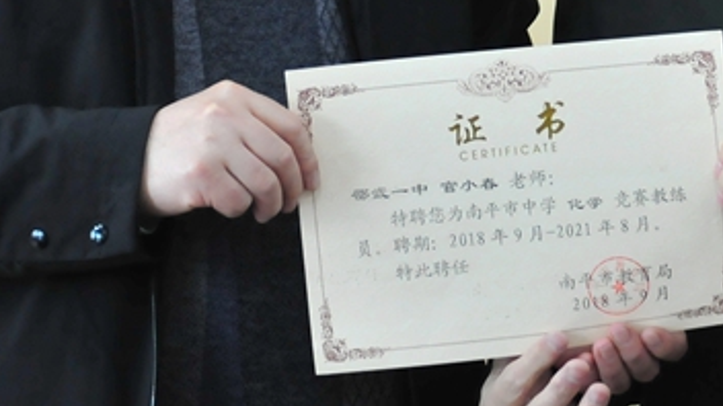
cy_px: -207
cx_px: 470
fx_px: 4908
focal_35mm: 256
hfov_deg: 8.4
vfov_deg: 4.7
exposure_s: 1/125
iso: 800
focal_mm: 56
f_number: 2.8
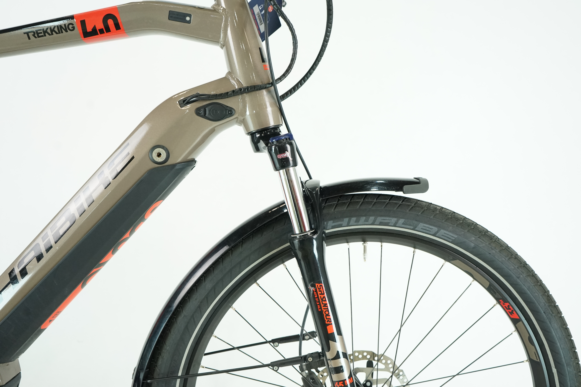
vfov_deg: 38.9
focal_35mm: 34
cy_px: 194
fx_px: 549
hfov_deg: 55.8
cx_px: 290
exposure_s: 1/200
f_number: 5
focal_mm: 34
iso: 2500
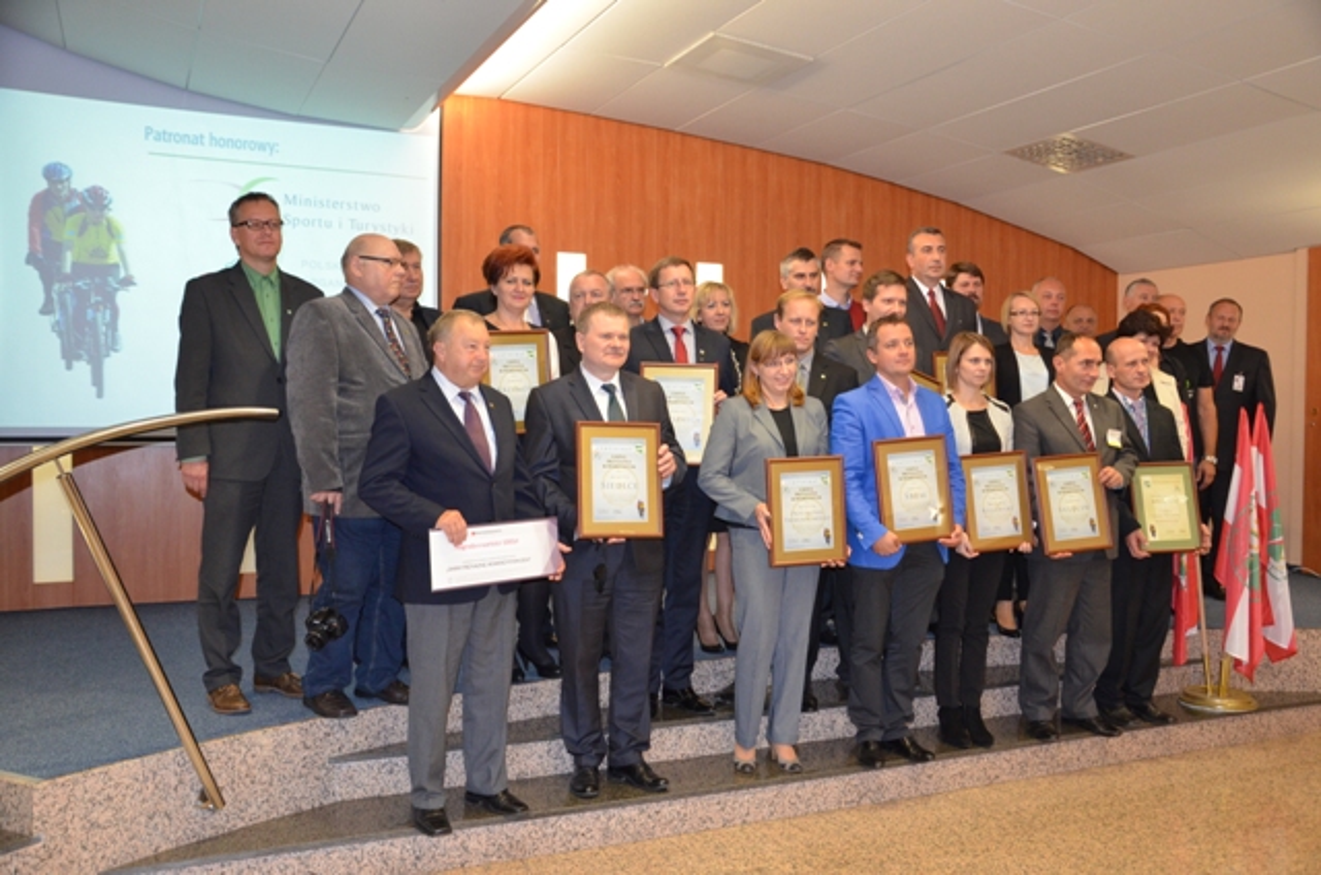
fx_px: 1154
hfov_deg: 59.6
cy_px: 438
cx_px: 660
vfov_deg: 41.5
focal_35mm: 32
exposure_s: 1/60
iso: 1400
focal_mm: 21
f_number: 3.8
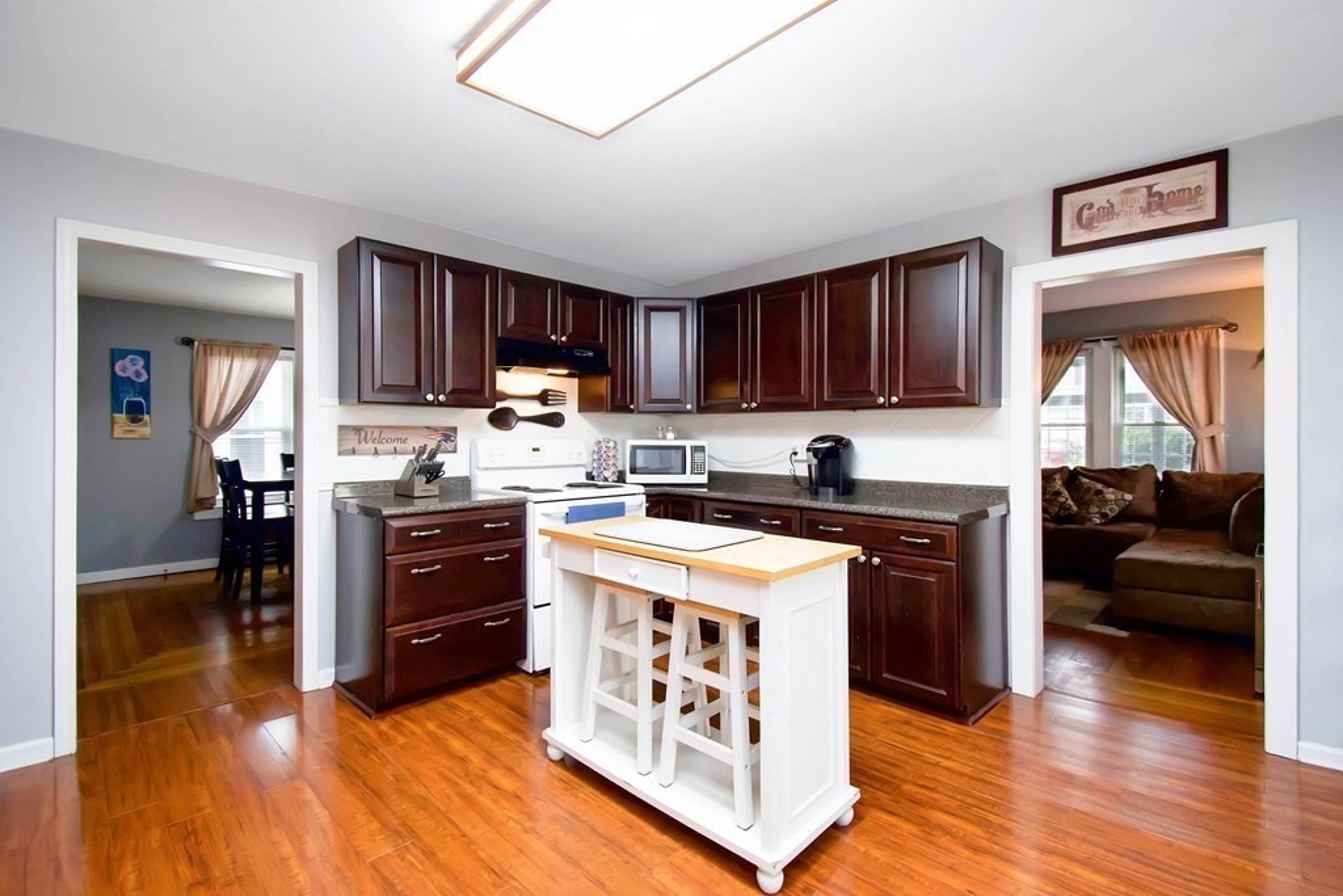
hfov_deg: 100.4
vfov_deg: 77.3
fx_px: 560
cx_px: 672
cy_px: 448
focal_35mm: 15
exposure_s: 1/100
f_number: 5
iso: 800
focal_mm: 10
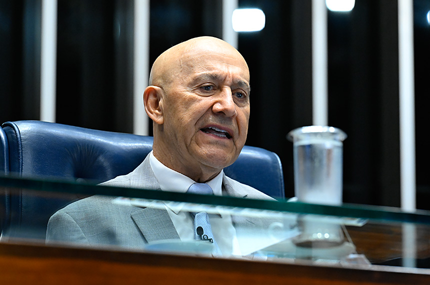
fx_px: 2384
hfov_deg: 10.3
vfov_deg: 6.8
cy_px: 142
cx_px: 215
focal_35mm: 200
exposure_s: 1/125
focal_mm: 200
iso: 6400
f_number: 5.6
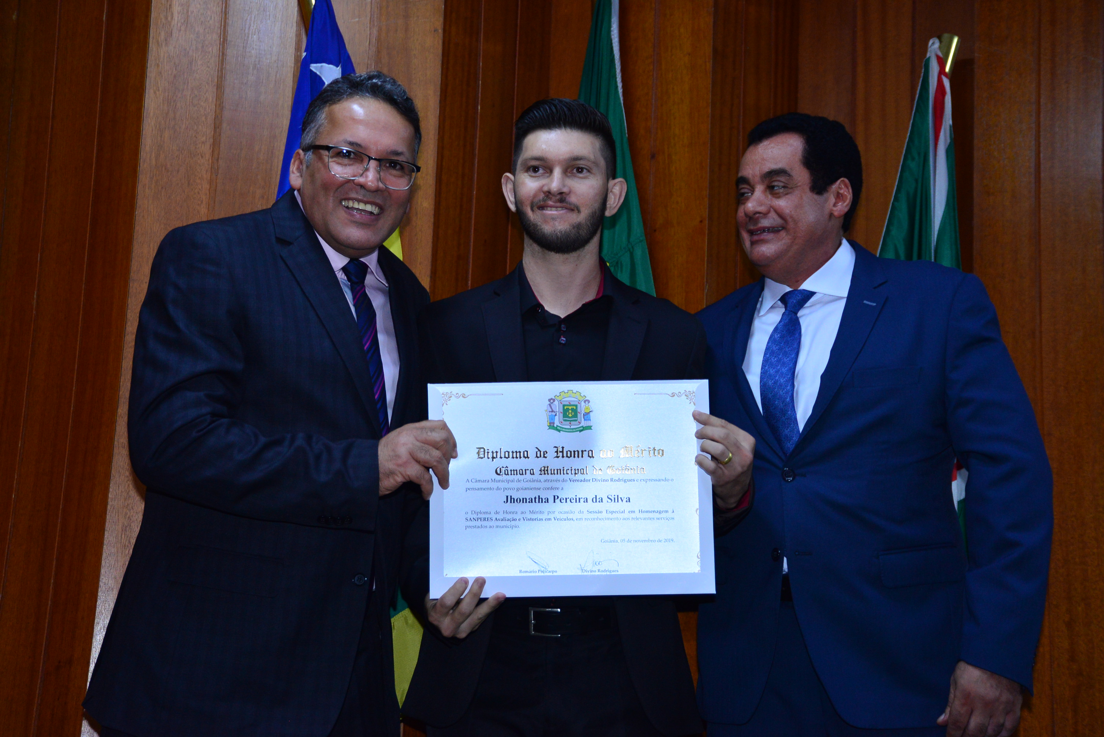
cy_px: 368
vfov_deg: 23.4
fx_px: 1779
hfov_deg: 34.5
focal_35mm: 58
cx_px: 552
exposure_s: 1/125
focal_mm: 58
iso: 2000
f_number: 5
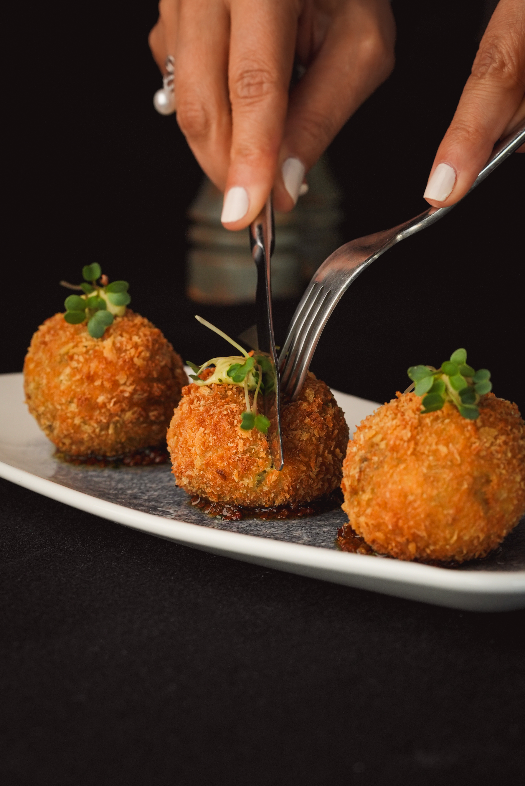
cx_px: 262
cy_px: 393
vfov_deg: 22.6
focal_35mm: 90
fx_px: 1966
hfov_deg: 15.2
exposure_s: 1/100
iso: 1000
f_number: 8
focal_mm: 90
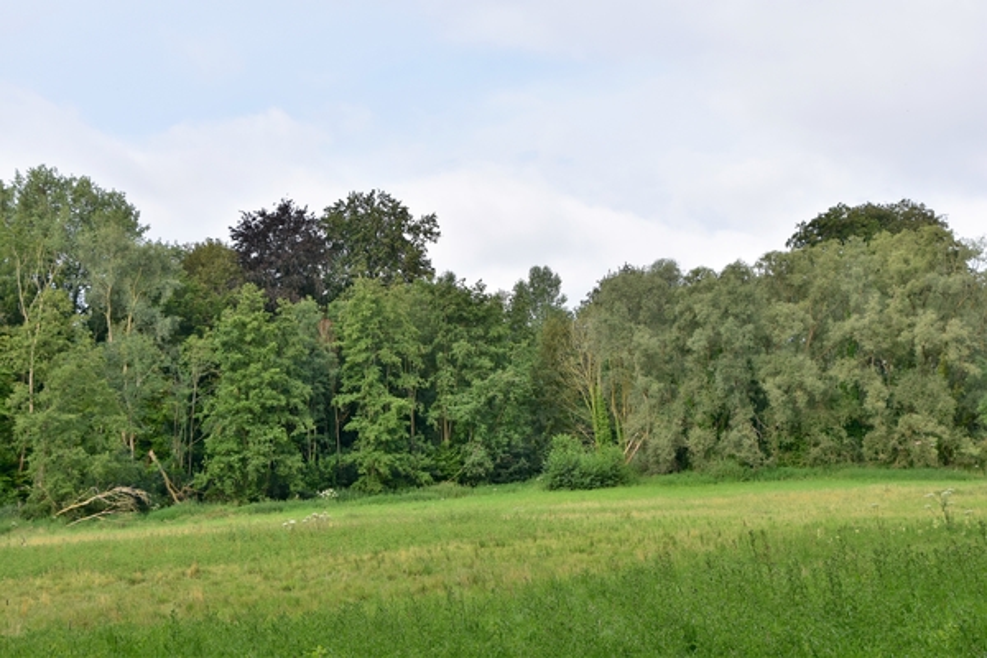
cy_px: 329
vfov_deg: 23.8
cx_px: 494
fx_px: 1563
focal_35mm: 57
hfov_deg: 35.1
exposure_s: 1/125
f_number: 11
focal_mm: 38
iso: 140
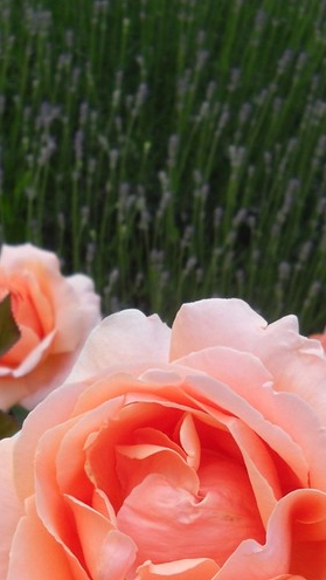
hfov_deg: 16.7
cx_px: 116
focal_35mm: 72
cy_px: 403
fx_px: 1106
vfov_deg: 29.1
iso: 73
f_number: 3.1
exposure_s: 1/60
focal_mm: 6.72
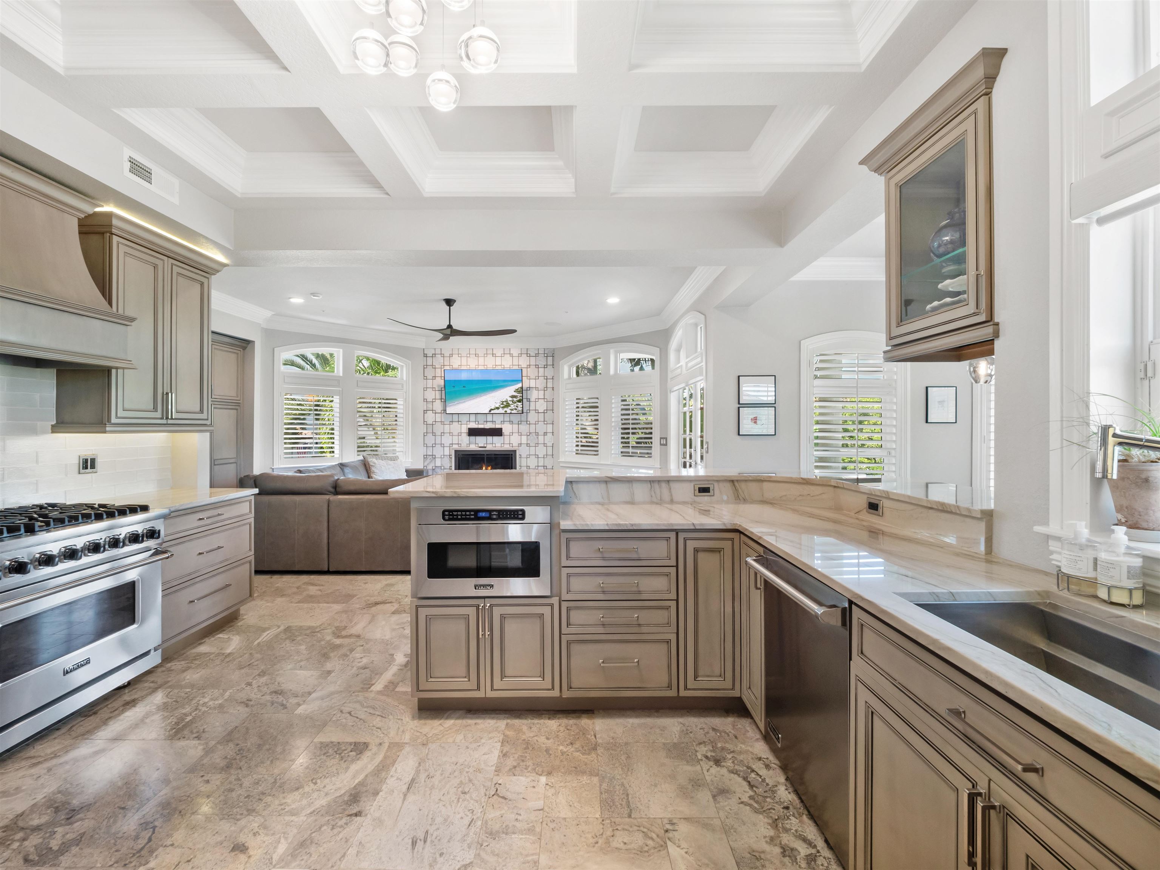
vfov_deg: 85.7
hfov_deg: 102.1
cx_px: 580
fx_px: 469
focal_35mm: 14
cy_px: 435
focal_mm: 7
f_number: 7.1
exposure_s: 1/5
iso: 200
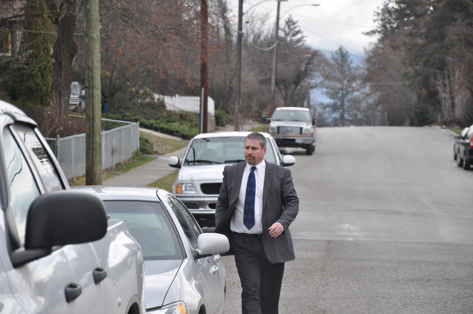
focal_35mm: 158
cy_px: 157
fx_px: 2067
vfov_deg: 8.7
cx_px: 236
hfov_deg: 13.1
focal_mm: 105
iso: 200
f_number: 5.6
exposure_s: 1/400
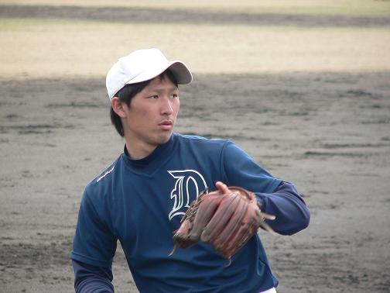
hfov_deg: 4.7
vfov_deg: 3.5
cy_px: 146
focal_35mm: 420
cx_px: 195
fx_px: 4732
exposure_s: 1/250
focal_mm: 55.2
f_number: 2.8
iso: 80
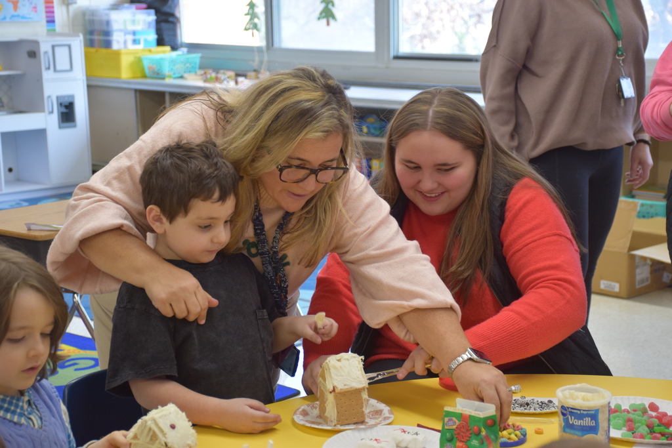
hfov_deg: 27.0
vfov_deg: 18.2
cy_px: 224
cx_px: 336
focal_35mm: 75
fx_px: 1400
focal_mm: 50
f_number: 4.8
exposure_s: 1/60
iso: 640
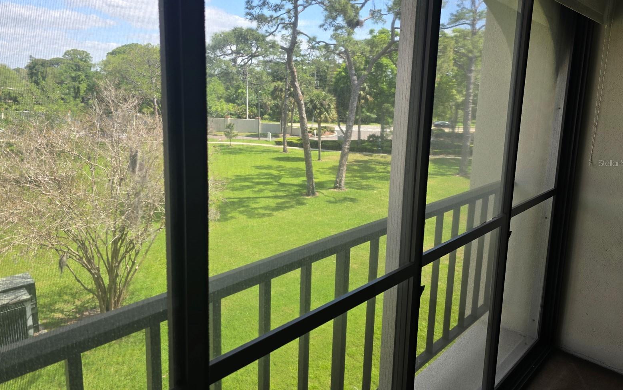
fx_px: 424
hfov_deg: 72.5
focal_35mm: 25
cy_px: 163
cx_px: 317
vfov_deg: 49.1
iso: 12
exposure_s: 1/193
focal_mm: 6.3
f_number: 1.7
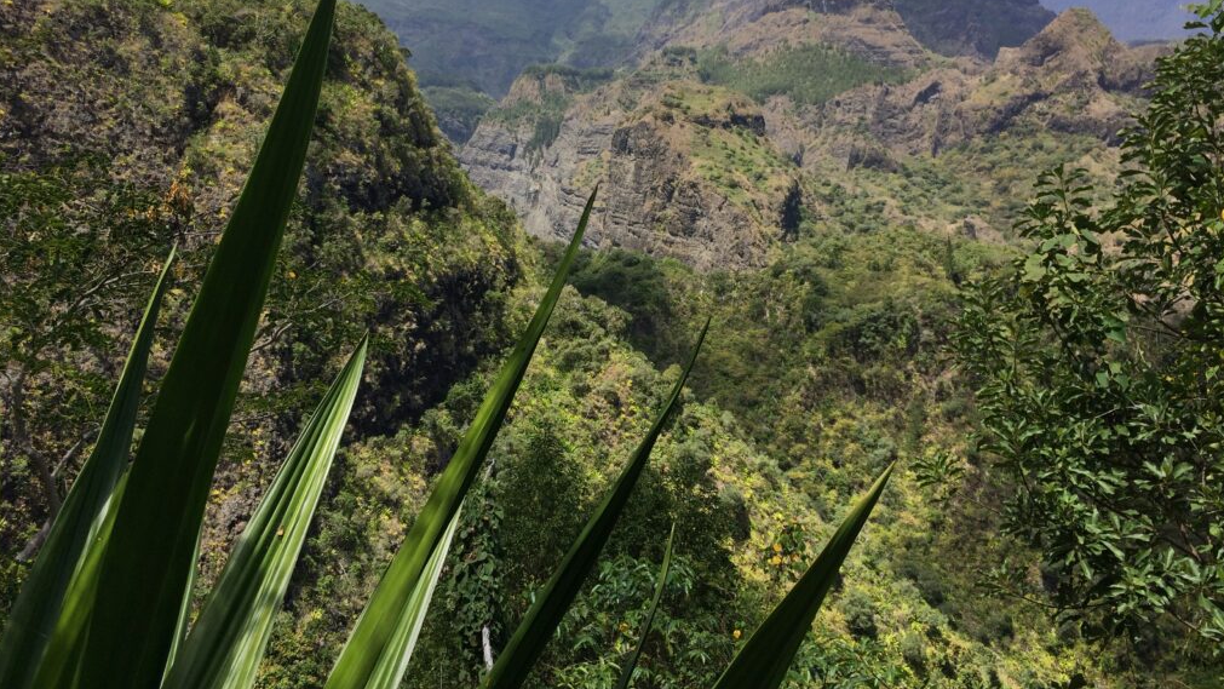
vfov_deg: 36.4
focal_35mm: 32
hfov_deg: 61.0
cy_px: 245
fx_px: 1039
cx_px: 613
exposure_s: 1/1414
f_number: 2.2
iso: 32
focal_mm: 4.15
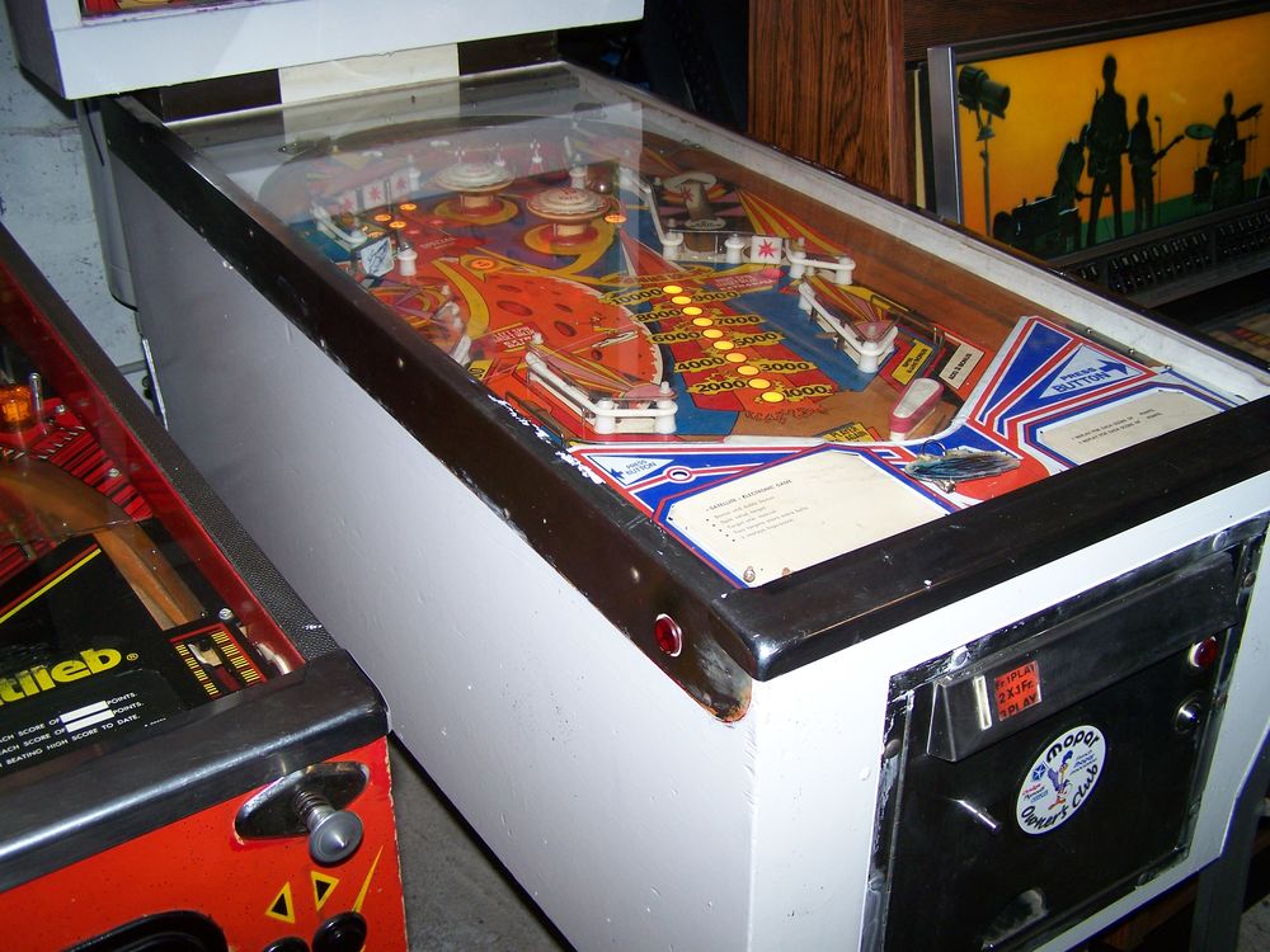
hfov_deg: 49.0
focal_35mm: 38
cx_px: 635
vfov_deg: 37.7
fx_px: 1394
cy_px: 476
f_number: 2.8
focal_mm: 6.3
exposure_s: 1/60
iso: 80
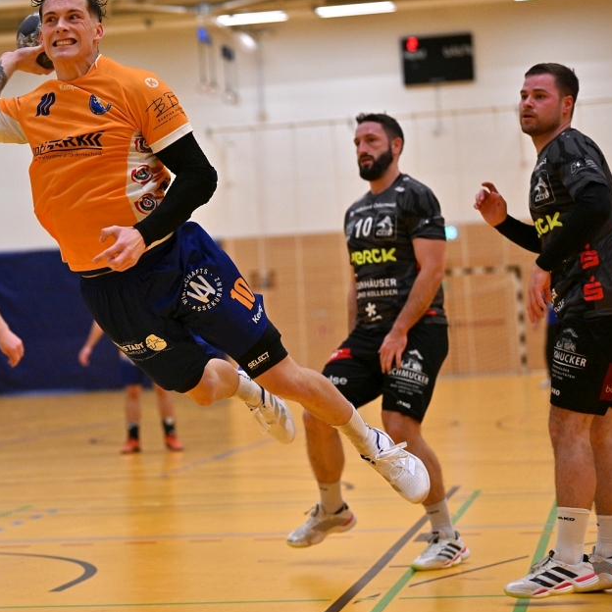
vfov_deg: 16.6
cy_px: 306
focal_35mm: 105
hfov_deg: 16.5
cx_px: 176
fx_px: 2100
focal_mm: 82
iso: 1250
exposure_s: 1/2000
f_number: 2.8
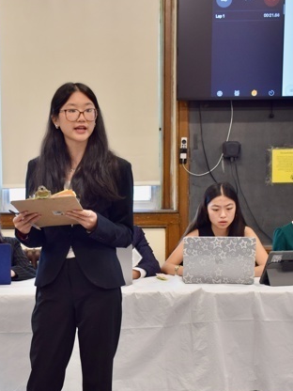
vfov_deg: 25.9
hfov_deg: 19.5
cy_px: 241
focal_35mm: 75
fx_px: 846
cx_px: 69
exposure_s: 1/60
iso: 400
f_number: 4.5
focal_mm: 27
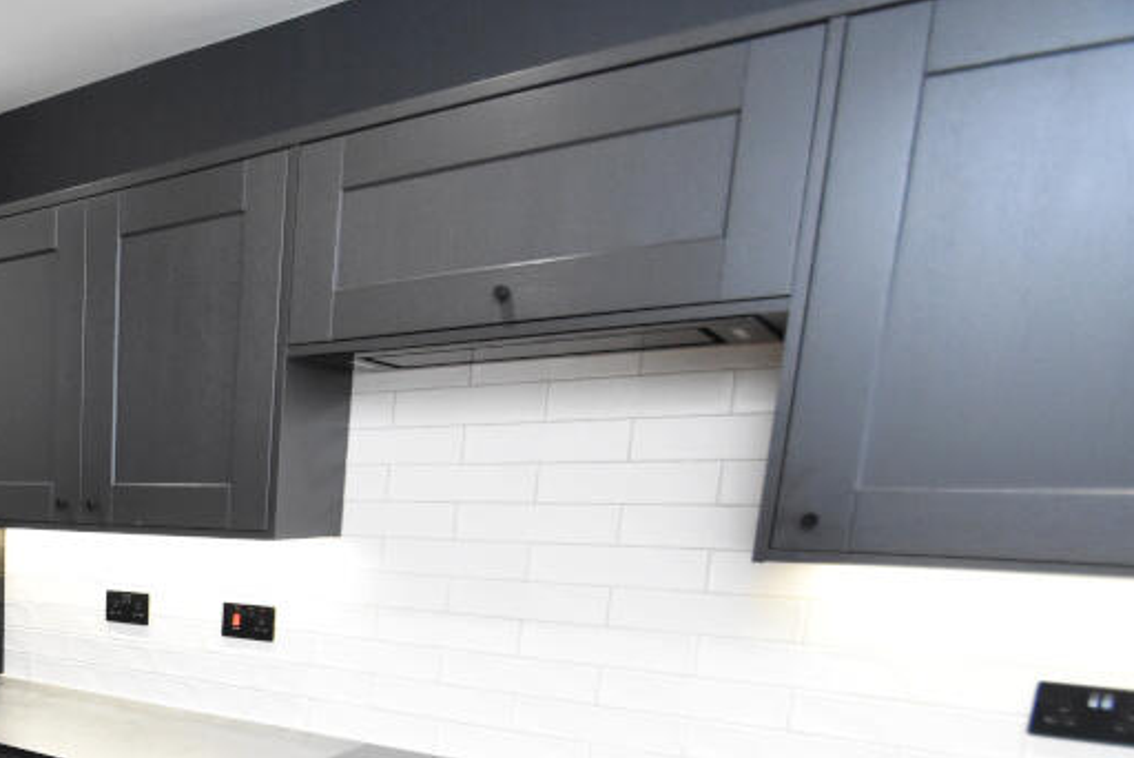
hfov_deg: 51.7
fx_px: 945
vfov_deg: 40.3
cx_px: 42
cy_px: 684
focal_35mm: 30
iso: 3200
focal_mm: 10
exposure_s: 1/125
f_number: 3.5
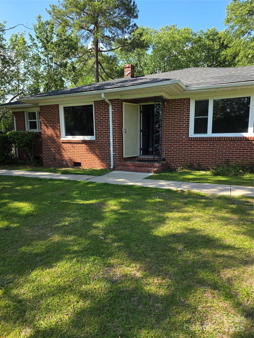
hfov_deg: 58.9
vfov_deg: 73.9
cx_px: 127
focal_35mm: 23
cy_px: 169
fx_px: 225
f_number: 1.7
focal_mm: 6.3
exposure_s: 1/1525
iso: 80
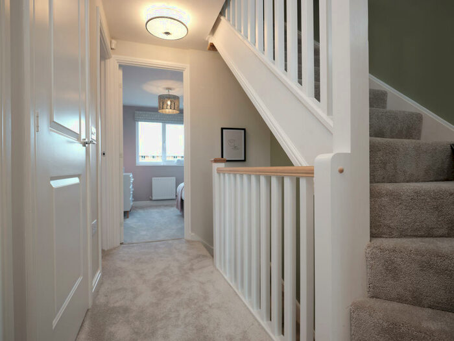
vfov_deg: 71.6
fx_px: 236
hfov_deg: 87.8
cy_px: 170
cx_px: 227
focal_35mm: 18
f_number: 9
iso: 100
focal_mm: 23
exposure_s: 1/2
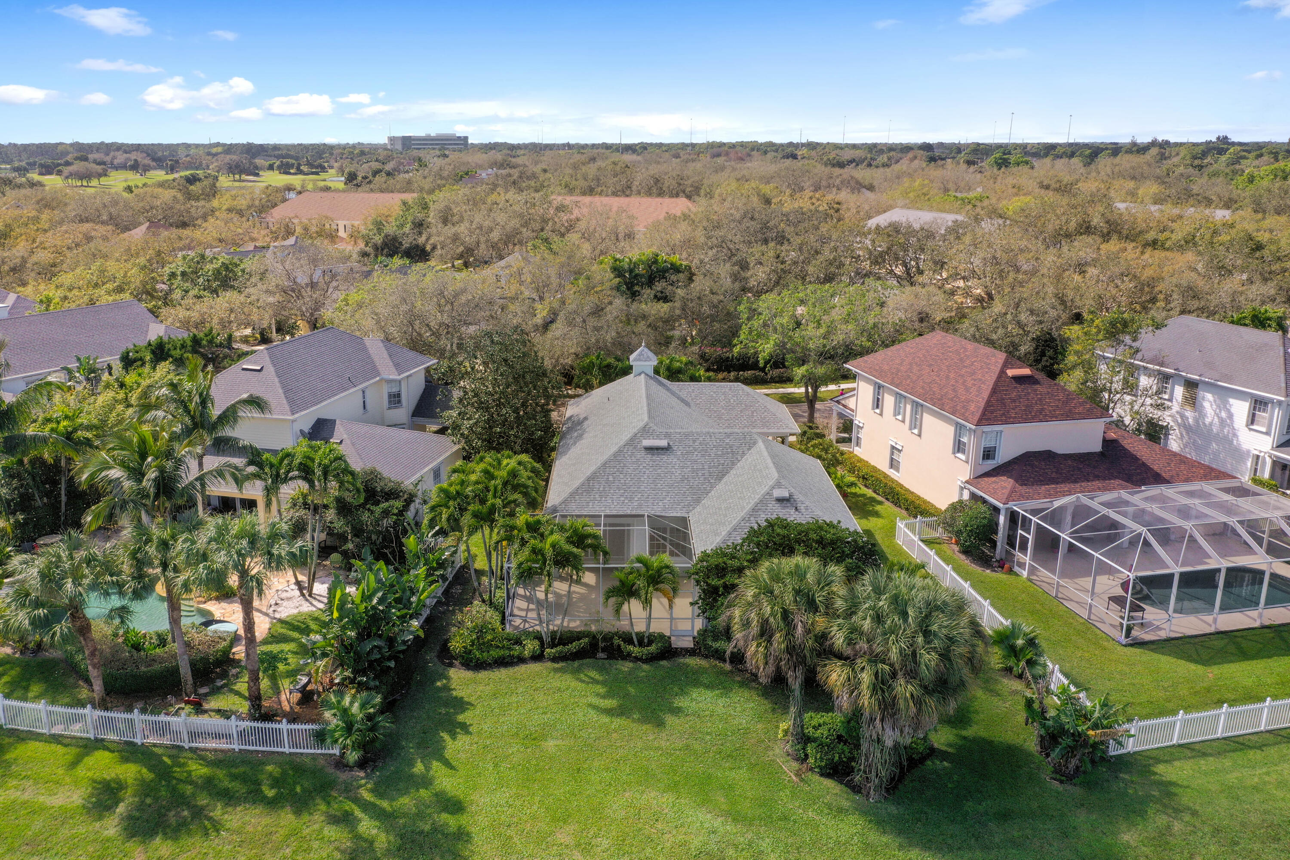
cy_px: 430
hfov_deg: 65.5
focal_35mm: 28
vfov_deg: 46.4
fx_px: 1003
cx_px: 645
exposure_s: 1/320
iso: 100
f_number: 5.6
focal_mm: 10.26
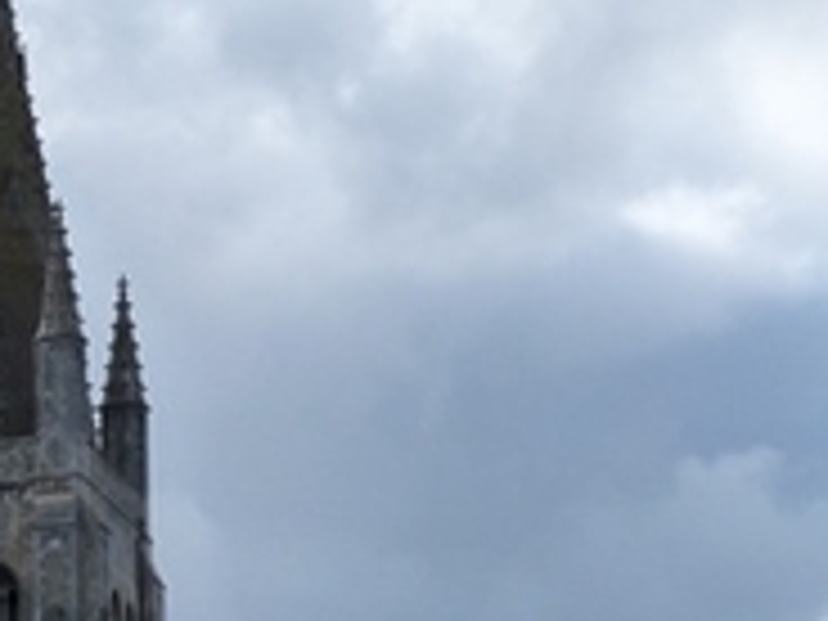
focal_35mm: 127
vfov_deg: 11.6
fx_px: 3038
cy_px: 585
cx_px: -495
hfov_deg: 14.3
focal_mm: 7.1
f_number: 5.6
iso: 125
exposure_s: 1/250
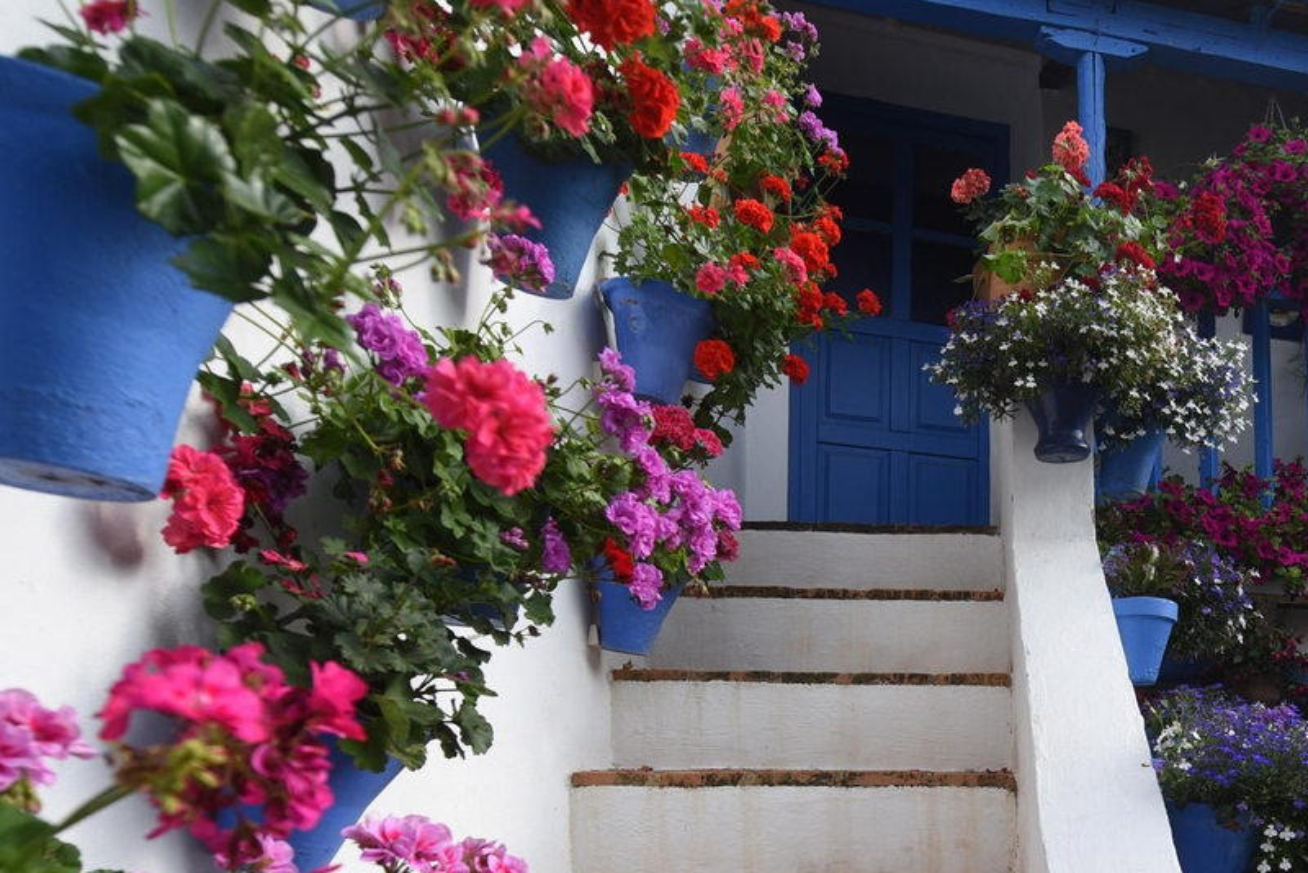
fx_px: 1018
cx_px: 1059
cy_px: 726
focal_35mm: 28
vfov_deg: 43.7
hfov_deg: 59.9
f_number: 4
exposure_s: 1/320
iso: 100
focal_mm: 14
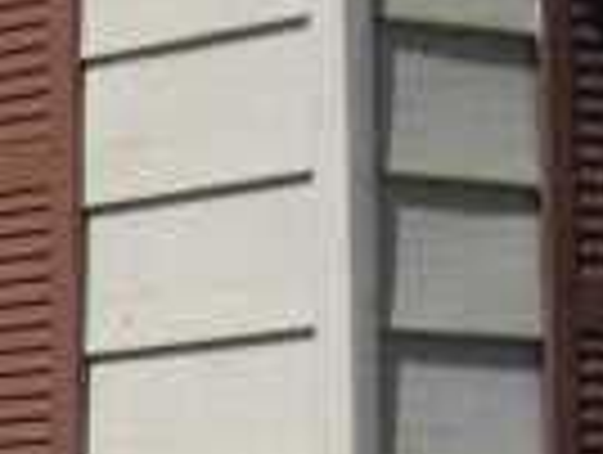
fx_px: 5061
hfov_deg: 6.4
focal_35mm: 290
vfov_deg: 5.1
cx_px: -940
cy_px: 562
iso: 64
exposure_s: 1/250
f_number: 8
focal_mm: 7.9
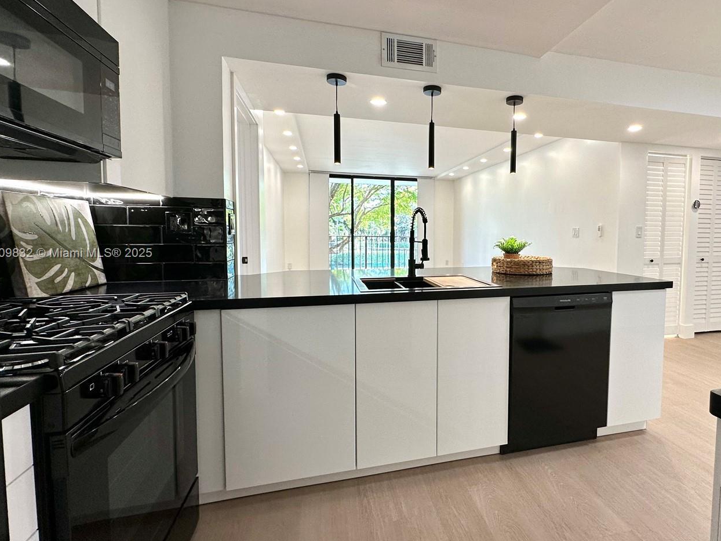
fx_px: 375
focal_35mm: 18
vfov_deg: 71.5
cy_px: 254
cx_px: 431
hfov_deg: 86.7
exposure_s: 1/120
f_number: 2.2
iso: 80
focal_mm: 2.22
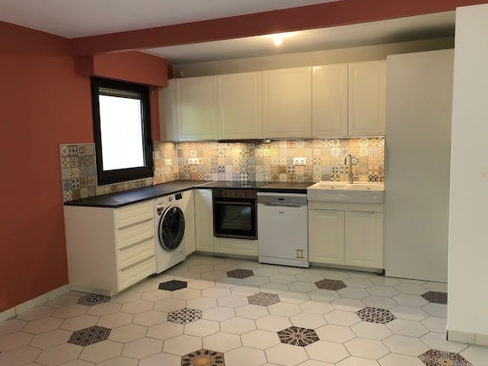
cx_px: 241
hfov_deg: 61.7
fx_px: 409
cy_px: 185
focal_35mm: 29
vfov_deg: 48.2
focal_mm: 3.99
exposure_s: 1/33
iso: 40
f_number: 1.8
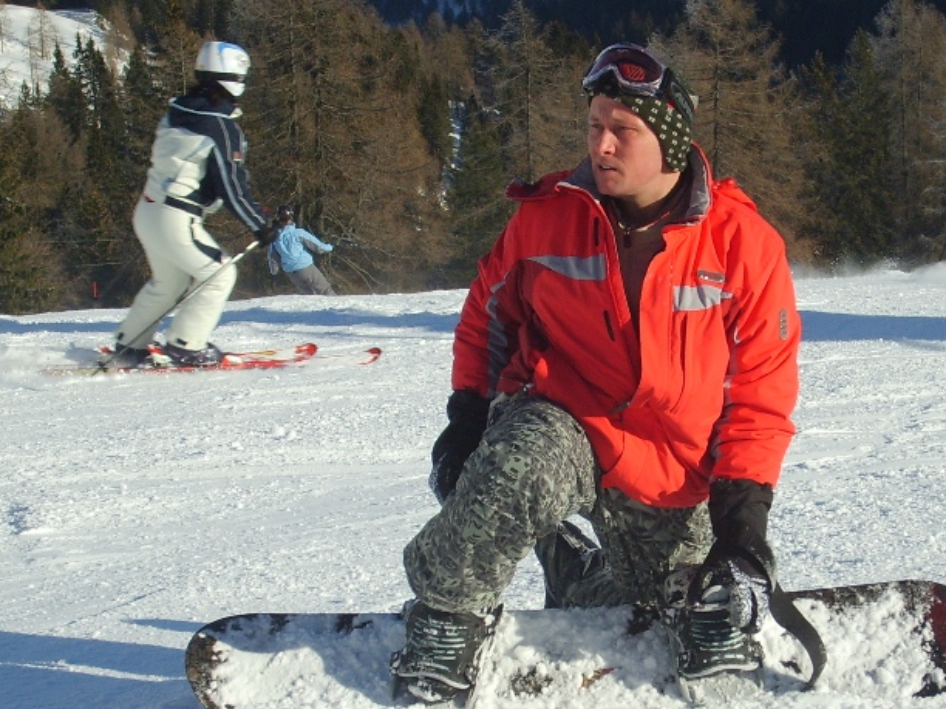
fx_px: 2787
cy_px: 513
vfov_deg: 14.5
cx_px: 632
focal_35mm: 102
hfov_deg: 19.2
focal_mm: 10.3
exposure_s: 1/250
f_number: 9.1
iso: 50
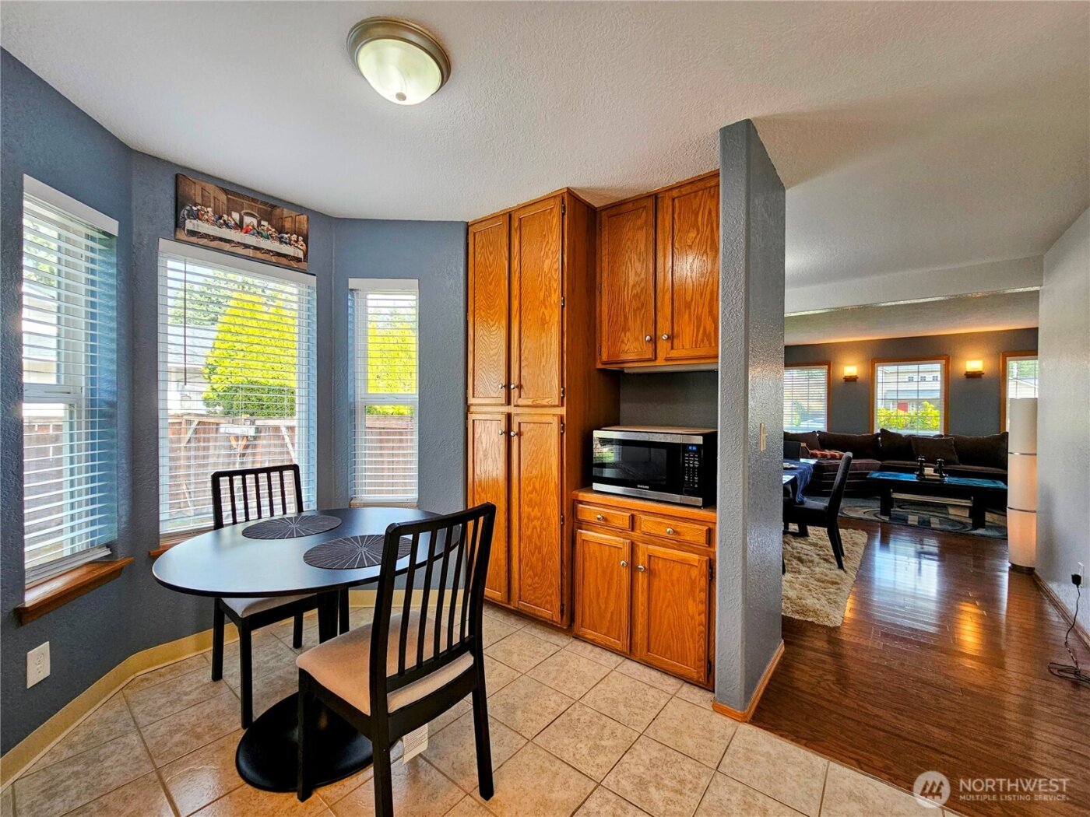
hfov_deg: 106.2
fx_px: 409
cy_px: 408
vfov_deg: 89.9
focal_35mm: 13
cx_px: 545
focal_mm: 2.2
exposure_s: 1/60
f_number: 2.2
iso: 64
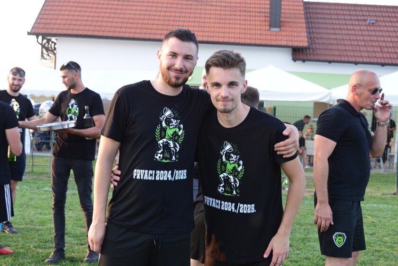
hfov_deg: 36.2
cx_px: 199
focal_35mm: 55
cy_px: 133
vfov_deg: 24.6
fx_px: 608
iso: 2000
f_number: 6.3
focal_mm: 55
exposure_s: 1/160
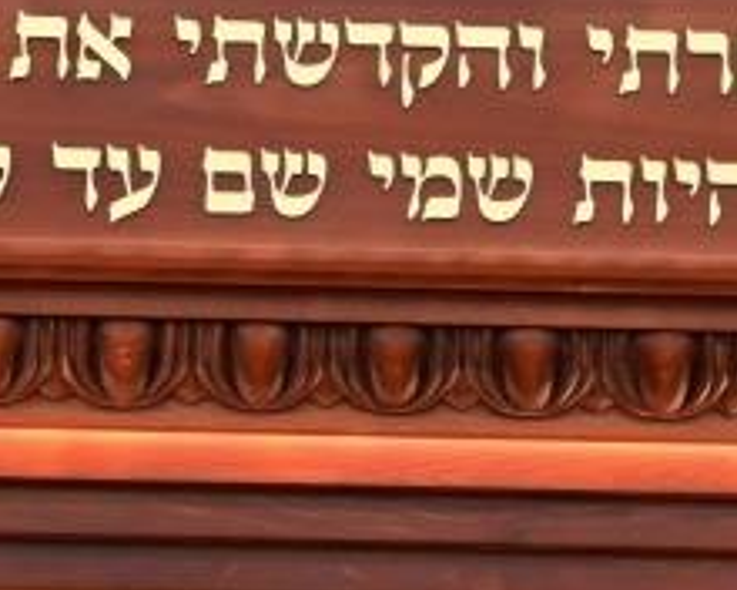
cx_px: 425
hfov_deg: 4.9
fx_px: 8572
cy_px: 1017
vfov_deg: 3.9
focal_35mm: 393
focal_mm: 60
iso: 640
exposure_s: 1/160
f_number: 4
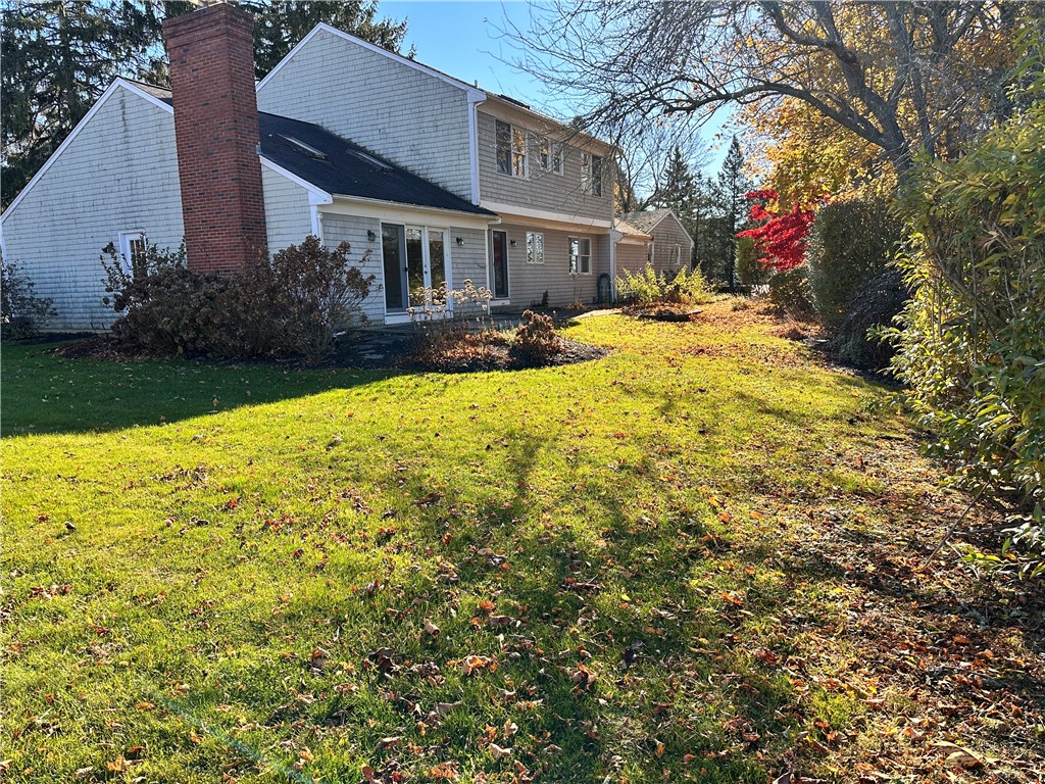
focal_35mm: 24
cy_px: 392
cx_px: 522
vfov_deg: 56.8
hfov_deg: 71.6
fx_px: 725
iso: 80
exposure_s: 1/1357
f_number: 1.78
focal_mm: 6.86
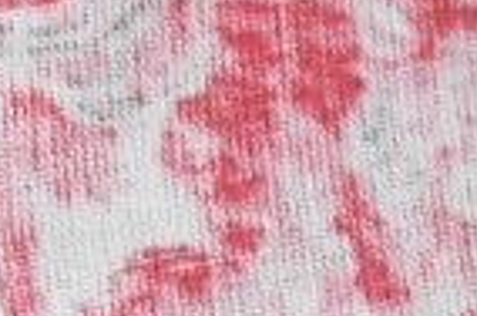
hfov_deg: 5.8
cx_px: 1423
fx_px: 4416
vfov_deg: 4.0
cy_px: -333
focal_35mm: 334
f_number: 10
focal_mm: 36
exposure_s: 1/4000
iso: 8000
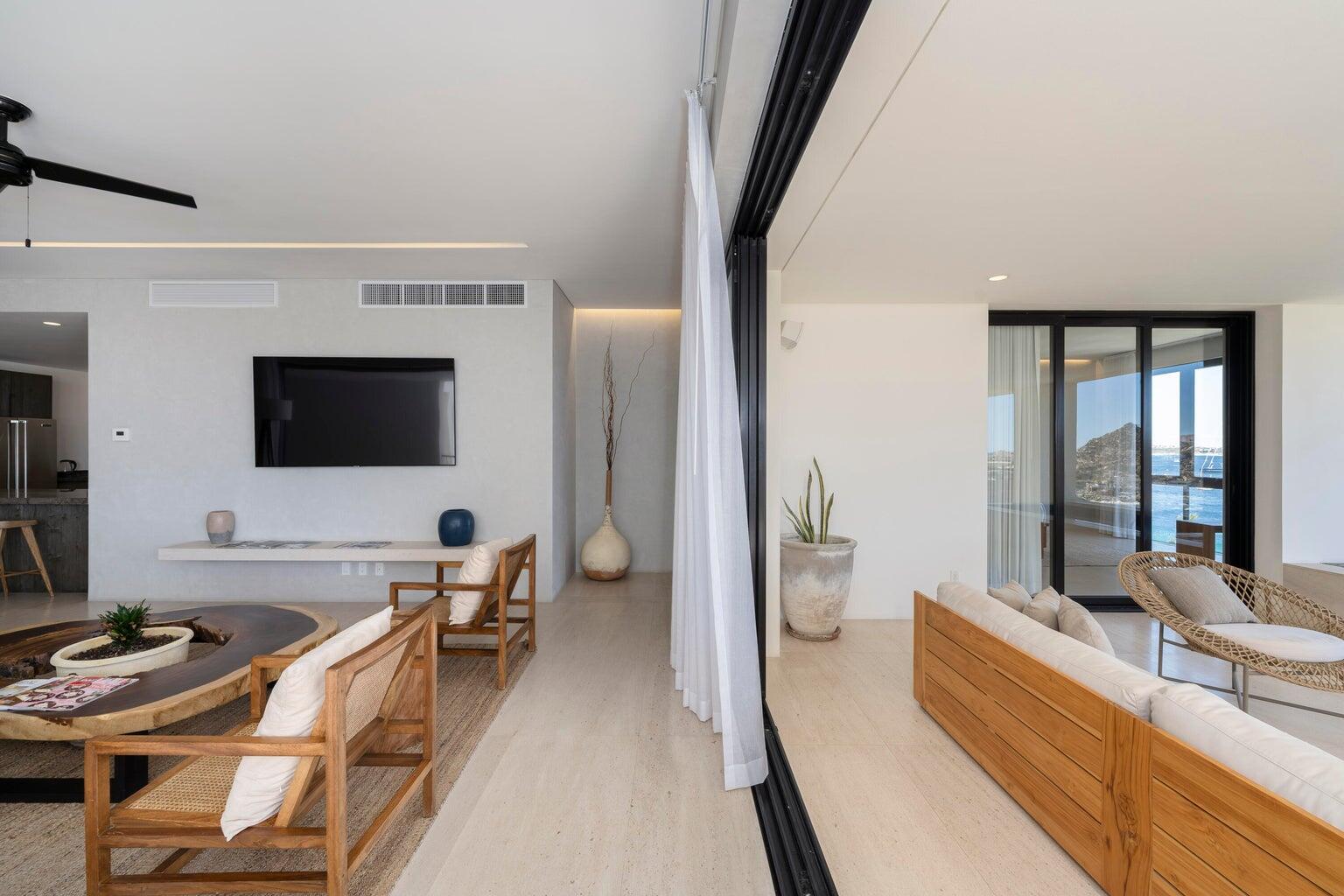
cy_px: 448
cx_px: 672
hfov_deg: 104.3
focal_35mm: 14
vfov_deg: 81.2
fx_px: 523
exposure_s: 1/50
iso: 200
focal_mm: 14
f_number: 9
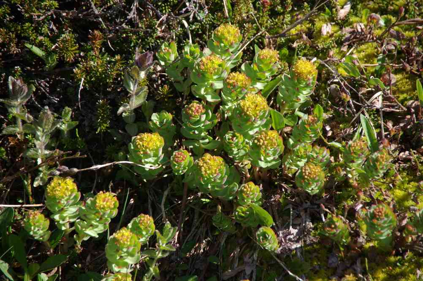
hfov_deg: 5.5
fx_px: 4402
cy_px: 140
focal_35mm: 375
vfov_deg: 3.7
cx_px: 212
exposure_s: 1/180
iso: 100
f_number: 6.3
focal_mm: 250
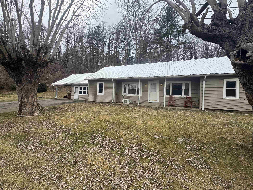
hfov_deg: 102.1
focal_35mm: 14
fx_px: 102
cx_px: 126
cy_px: 95
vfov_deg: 85.7
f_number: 2.2
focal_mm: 2.22
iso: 40
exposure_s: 1/428
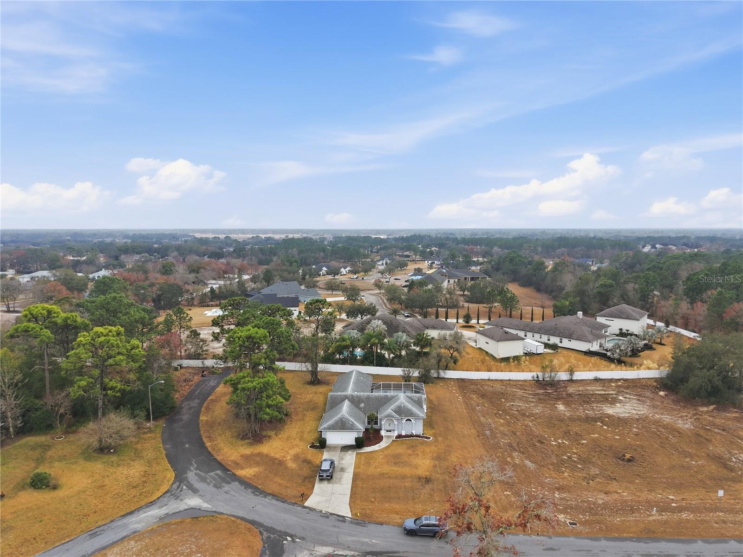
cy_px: 278
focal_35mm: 24
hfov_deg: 71.6
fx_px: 515
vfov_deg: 56.8
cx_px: 372
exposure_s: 1/1250
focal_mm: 8.7
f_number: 1.8
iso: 100
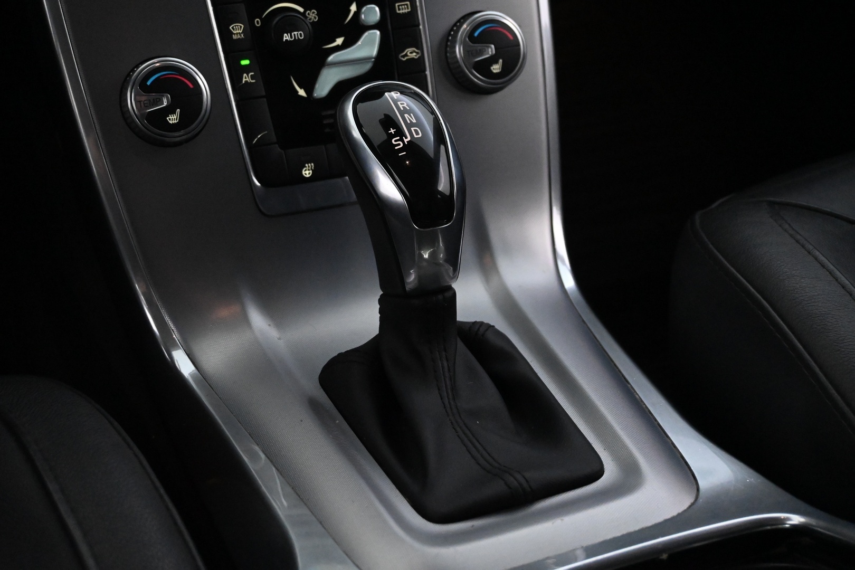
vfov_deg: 25.8
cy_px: 285
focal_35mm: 52
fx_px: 1247
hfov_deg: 37.9
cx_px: 428
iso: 7200
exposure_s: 1/60
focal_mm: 35
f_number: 5.3
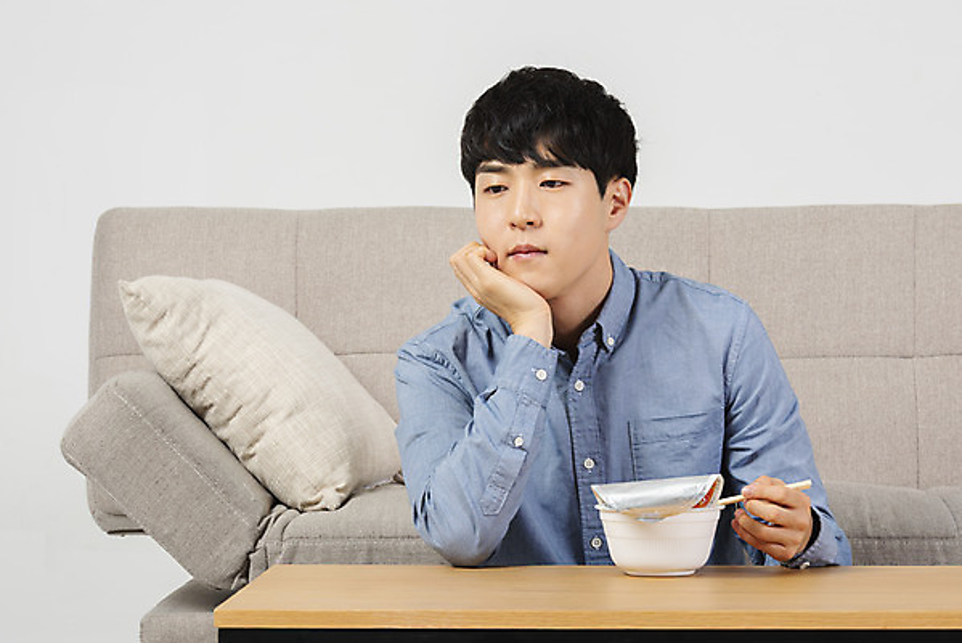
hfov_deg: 16.4
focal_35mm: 125
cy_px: 322
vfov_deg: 11.0
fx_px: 3342
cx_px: 481
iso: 100
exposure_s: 1/125
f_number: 13
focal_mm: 125
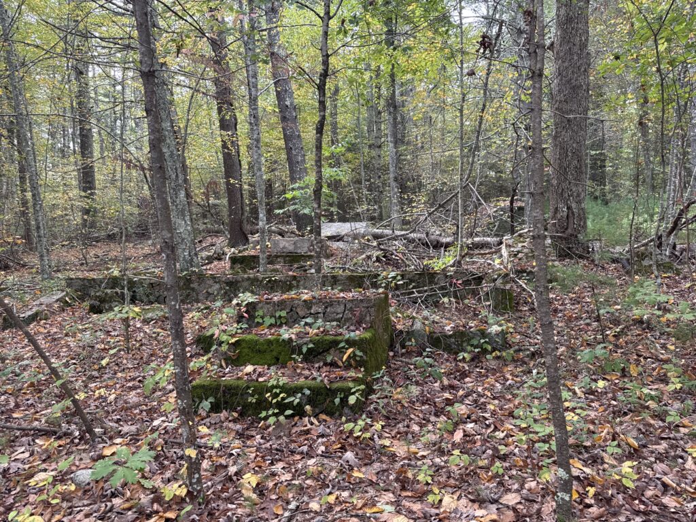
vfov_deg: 56.8
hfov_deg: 71.6
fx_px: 483
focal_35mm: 24
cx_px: 348
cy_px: 261
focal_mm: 6.76
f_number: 1.78
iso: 100
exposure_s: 1/121
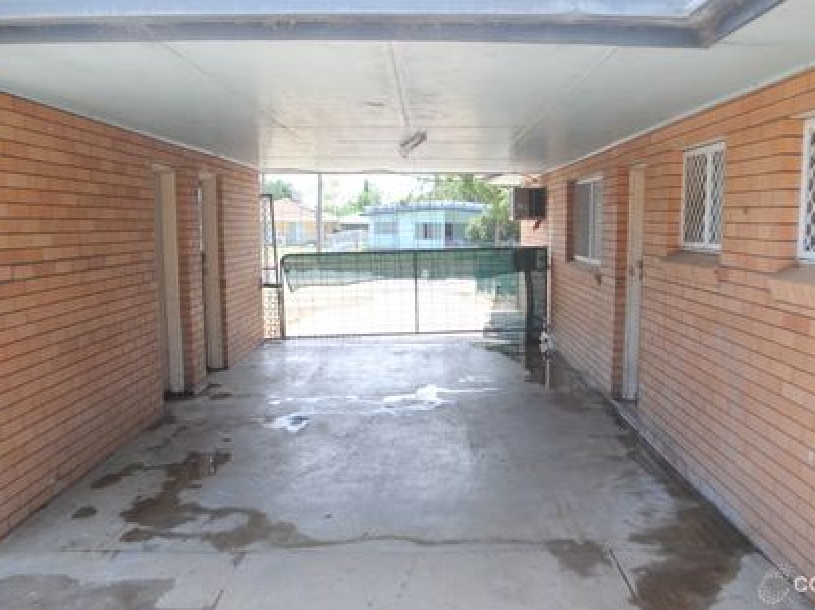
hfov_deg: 59.9
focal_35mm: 30
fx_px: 706
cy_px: 311
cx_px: 449
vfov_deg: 46.8
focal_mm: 18
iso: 100
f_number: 5.6
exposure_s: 1/125
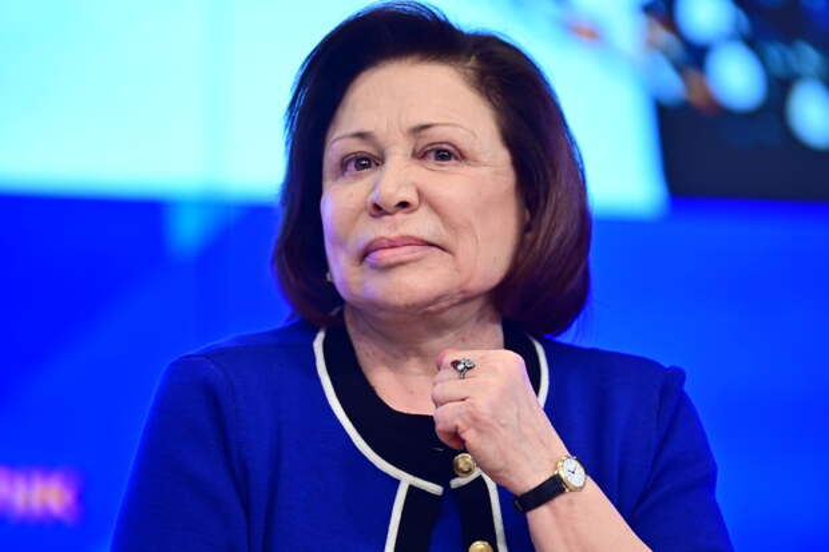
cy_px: 276
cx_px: 414
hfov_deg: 6.9
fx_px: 6906
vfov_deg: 4.6
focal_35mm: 300
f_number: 4
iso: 2000
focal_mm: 300
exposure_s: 1/250
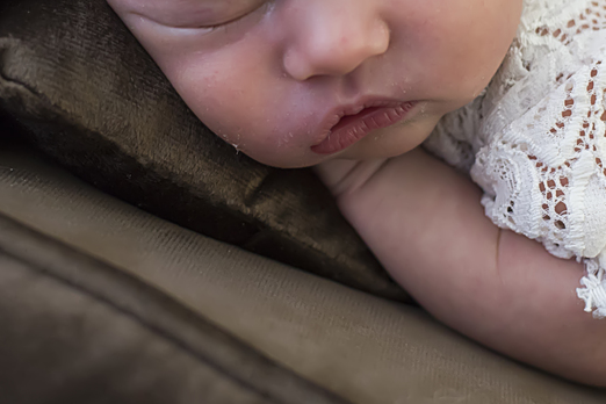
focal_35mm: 115
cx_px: 290
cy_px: 75
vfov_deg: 11.9
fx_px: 1936
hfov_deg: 17.8
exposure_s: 1/125
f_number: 3.5
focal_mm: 50
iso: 1600
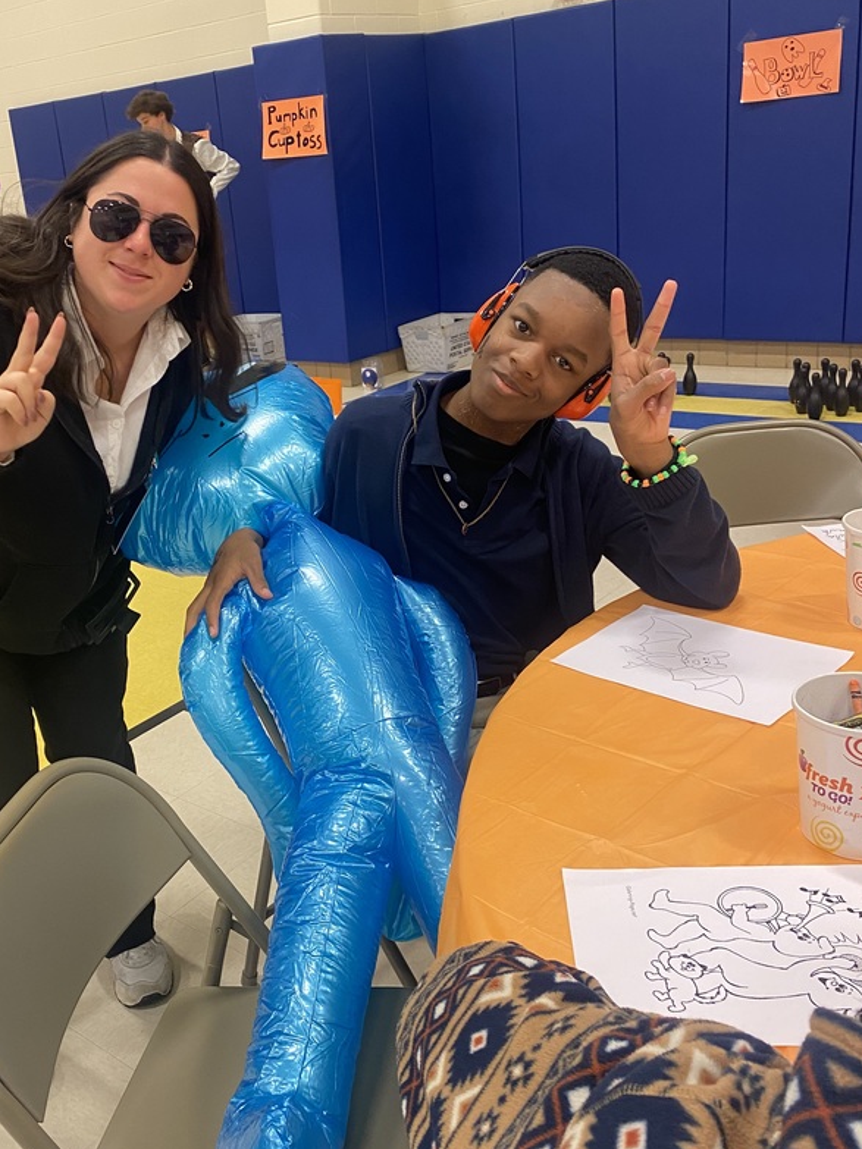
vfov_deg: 54.0
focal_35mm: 34
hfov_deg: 41.4
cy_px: 559
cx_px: 317
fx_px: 1129
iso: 160
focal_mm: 4.25
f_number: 1.8
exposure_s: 1/60
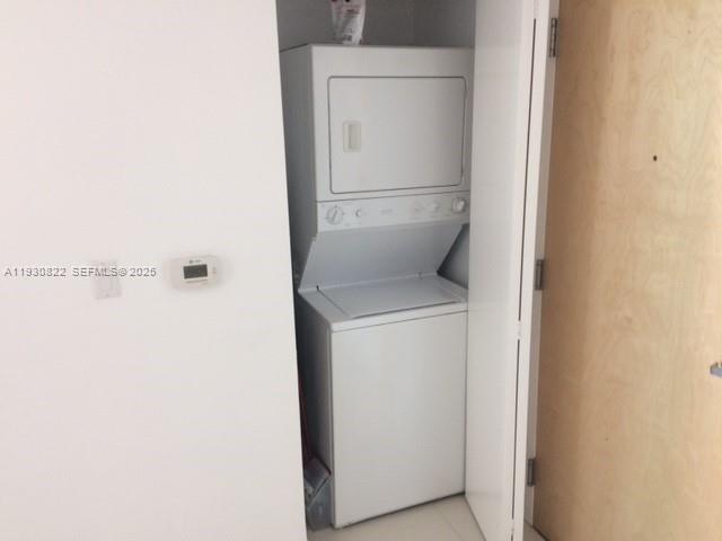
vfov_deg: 48.2
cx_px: 361
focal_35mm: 29
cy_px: 270
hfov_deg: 61.7
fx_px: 605
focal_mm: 4.15
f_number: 2.2
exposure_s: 1/30
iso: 80
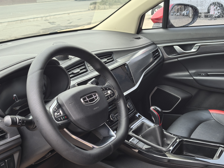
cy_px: 84
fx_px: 298
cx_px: 112
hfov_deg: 41.2
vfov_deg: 31.5
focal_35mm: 46
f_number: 2
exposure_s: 1/100
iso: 64
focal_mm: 6.98
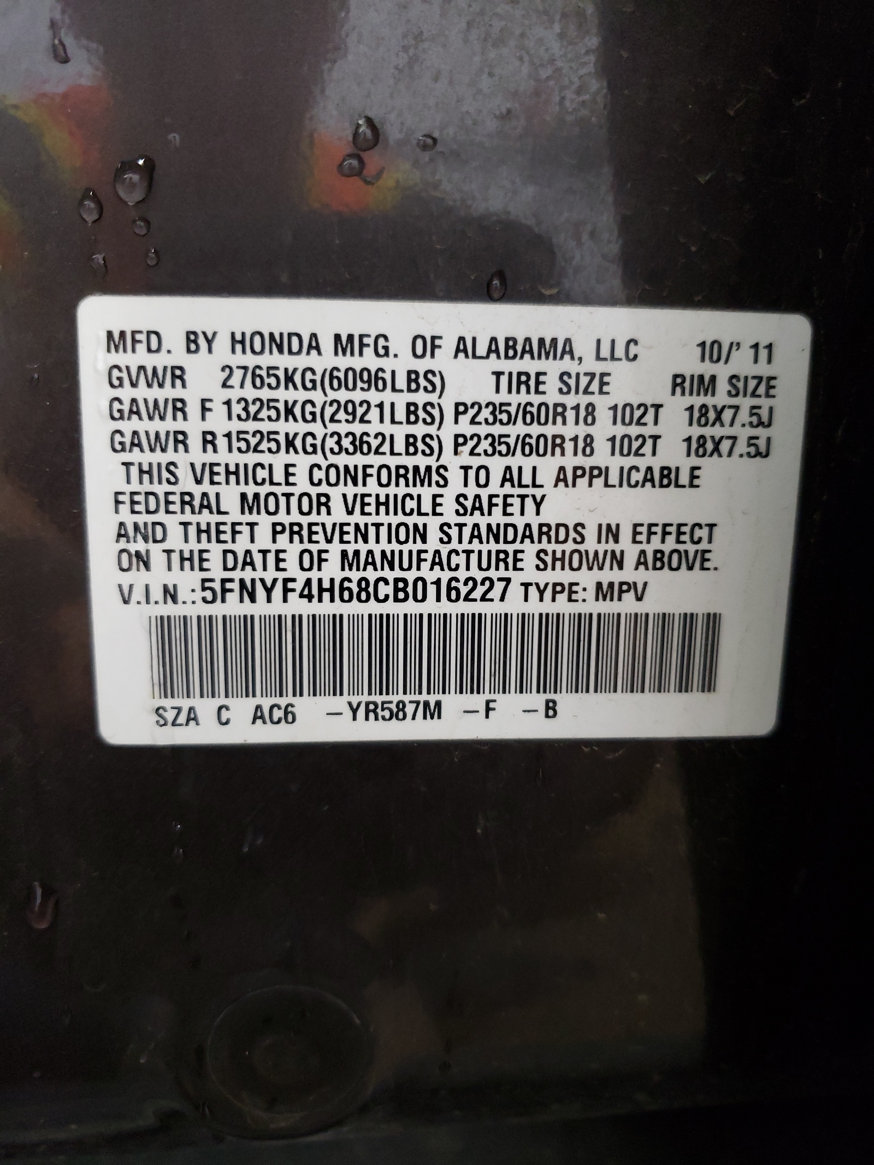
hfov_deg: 53.1
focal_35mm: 26
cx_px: 437
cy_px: 582
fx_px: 875
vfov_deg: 67.3
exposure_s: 1/60.2
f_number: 1.5
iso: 285
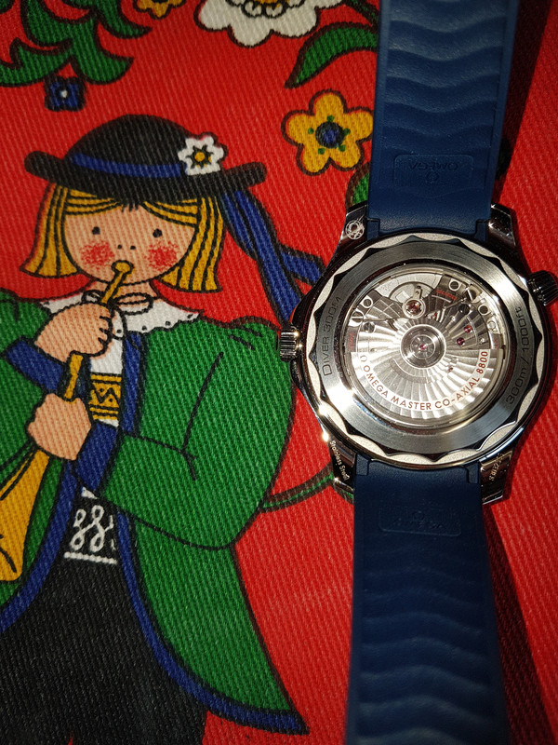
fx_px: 559
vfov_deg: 67.3
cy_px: 372
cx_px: 279
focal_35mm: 26
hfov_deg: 53.1
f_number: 1.7
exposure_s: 1/636
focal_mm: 4.2
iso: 40
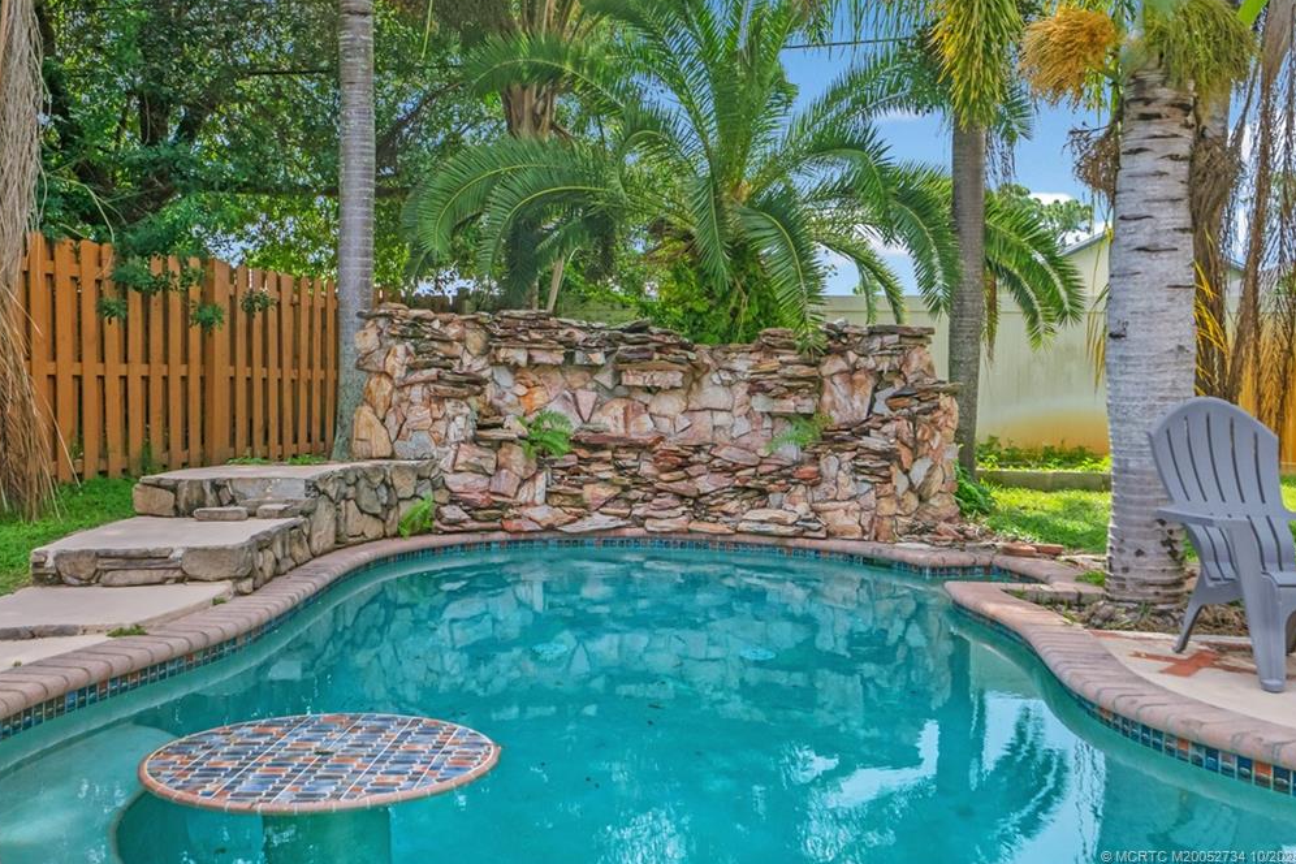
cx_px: 647
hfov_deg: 53.1
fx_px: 1296
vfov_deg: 36.9
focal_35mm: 36
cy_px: 424
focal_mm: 35
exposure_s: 1/2500
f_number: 8
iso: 2000
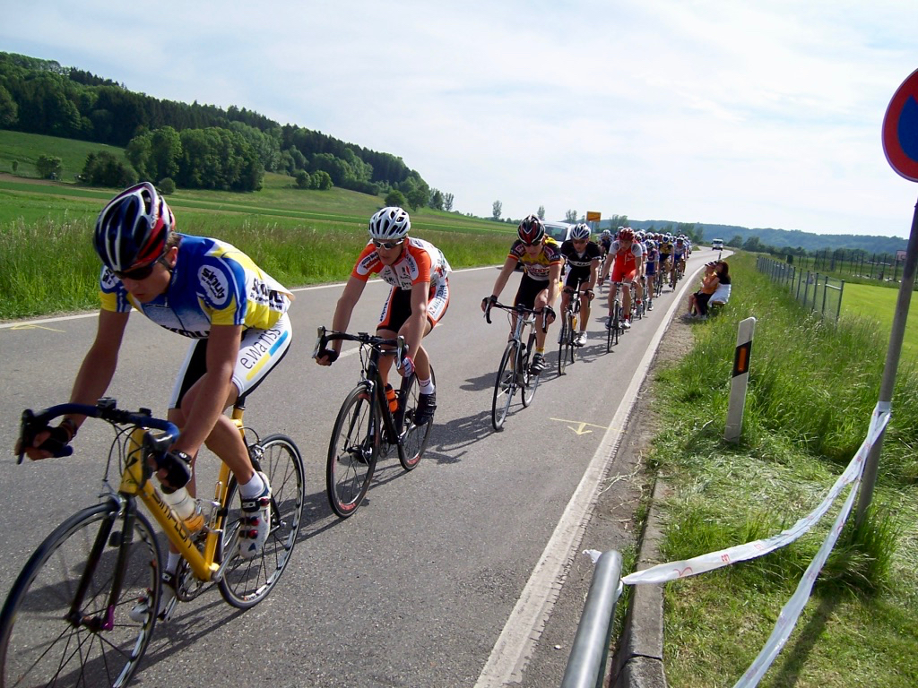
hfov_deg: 55.4
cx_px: 459
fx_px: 875
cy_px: 344
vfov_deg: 42.9
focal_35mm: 33
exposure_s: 1/750
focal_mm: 5.5
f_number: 4
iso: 80
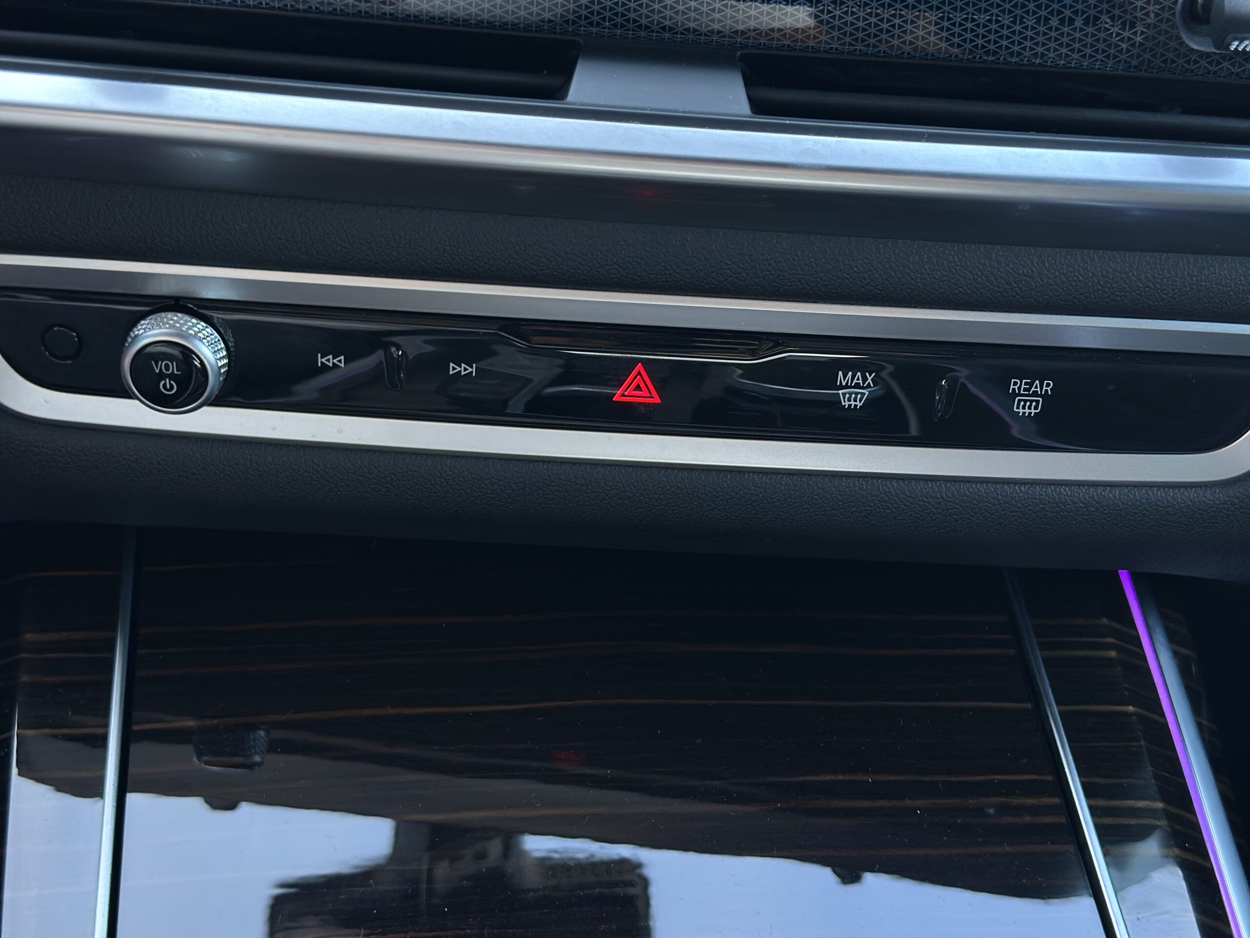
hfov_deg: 39.7
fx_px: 1733
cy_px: 469
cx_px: 625
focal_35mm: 48
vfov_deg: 30.3
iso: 200
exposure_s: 1/60
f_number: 1.78
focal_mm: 6.86
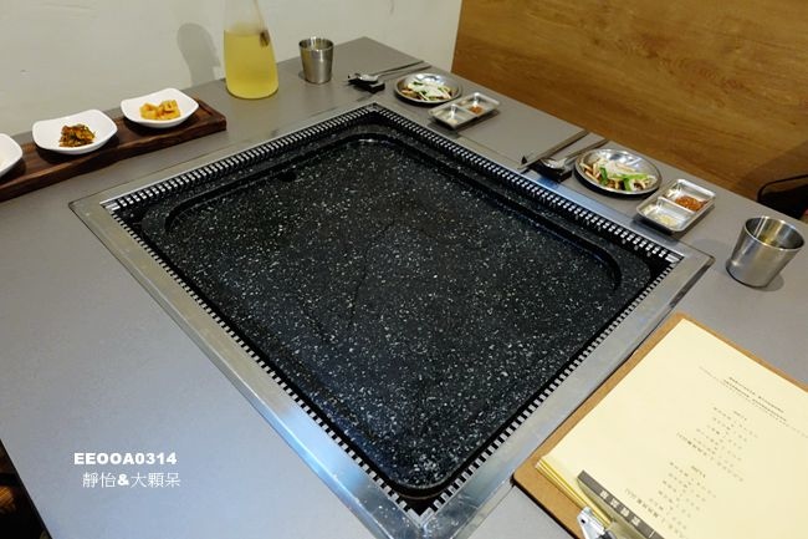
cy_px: 270
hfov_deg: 73.8
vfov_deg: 53.1
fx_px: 538
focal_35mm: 24
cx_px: 404
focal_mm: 8.8
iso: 800
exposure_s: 1/20
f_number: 2.5
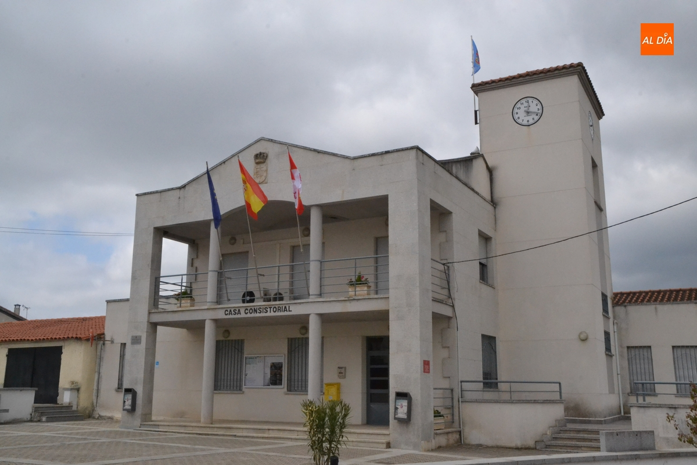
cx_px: 348
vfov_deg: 36.9
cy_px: 232
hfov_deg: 53.1
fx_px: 697
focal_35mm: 36
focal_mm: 24
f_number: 20
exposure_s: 1/1600
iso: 3200
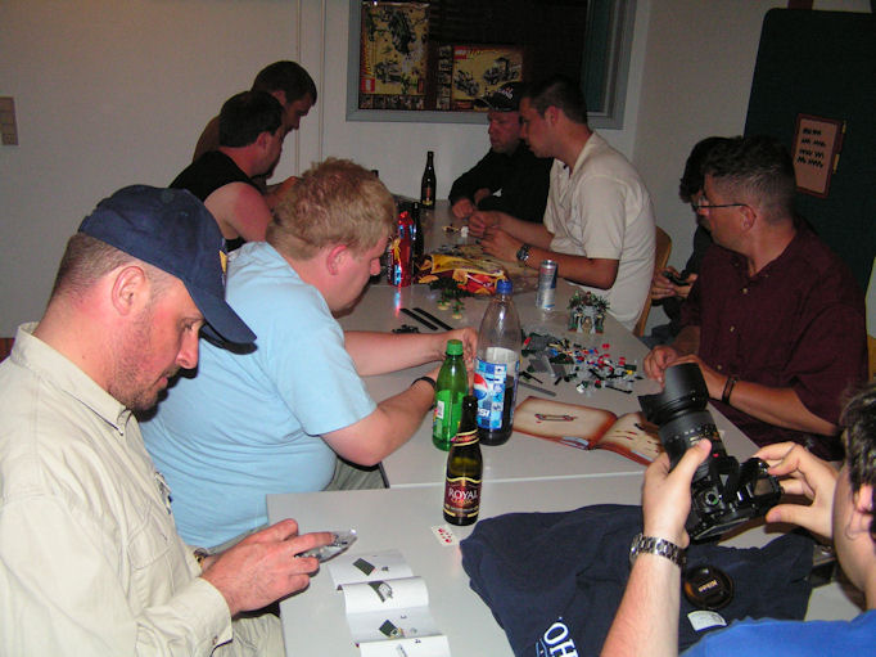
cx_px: 438
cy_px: 328
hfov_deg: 49.0
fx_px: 961
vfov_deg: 37.7
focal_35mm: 38
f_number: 2.8
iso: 200
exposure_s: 1/40
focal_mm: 6.3
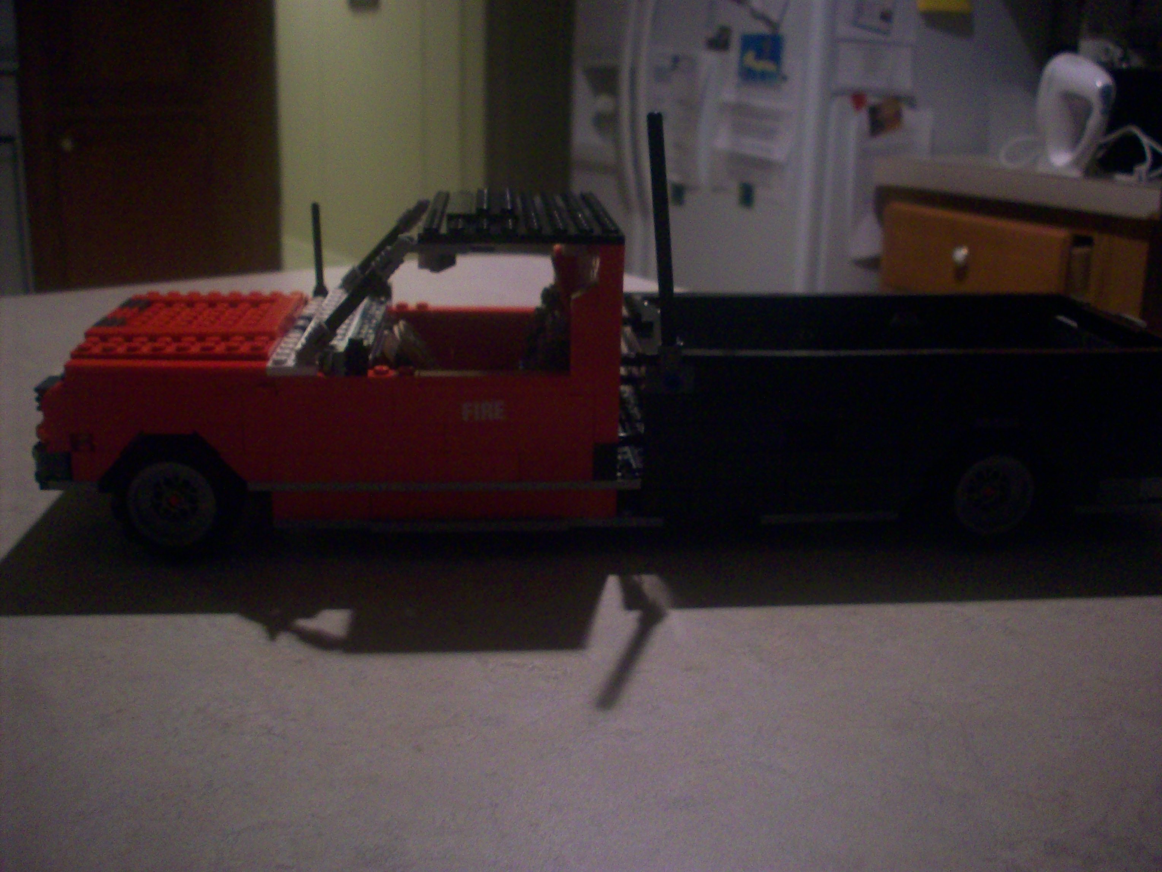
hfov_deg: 50.1
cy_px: 436
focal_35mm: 37
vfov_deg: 38.7
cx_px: 581
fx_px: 1242
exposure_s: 1/8
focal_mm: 6.2
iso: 200
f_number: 2.8
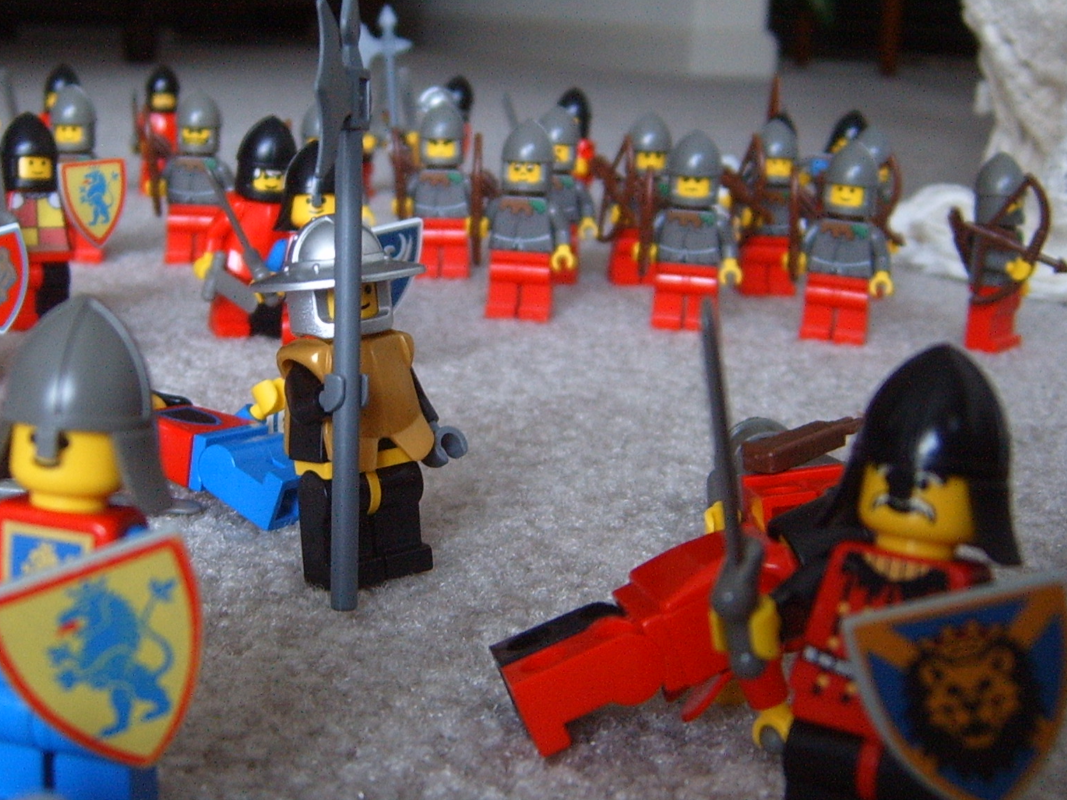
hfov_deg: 34.6
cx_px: 366
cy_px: 409
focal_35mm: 55
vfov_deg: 26.6
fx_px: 1695
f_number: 2.9
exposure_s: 1/4
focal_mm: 6.2
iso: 141
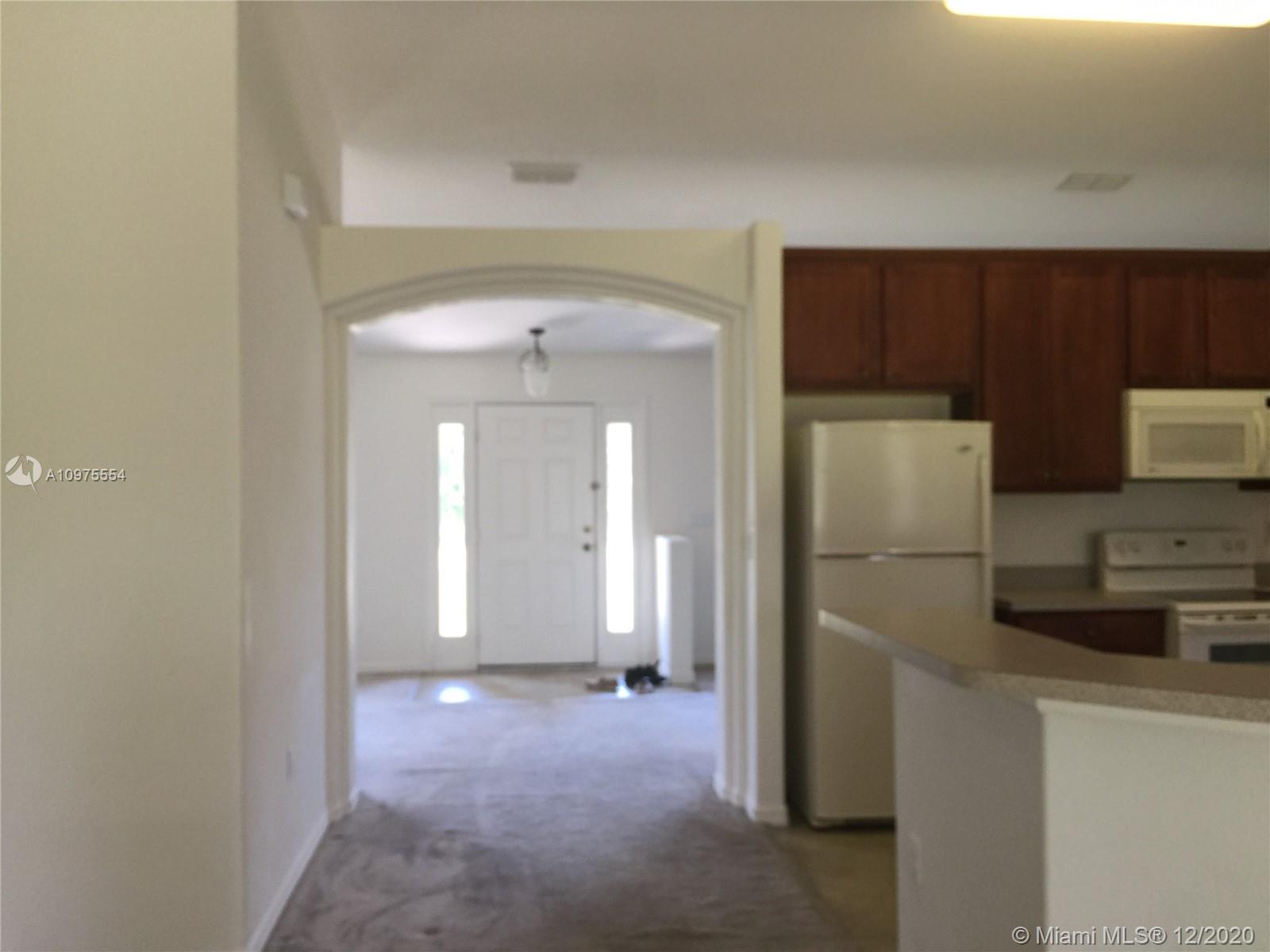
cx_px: 635
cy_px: 476
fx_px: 1064
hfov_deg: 61.7
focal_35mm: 29
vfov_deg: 48.2
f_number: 2.2
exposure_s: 1/30
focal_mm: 4.15
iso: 50
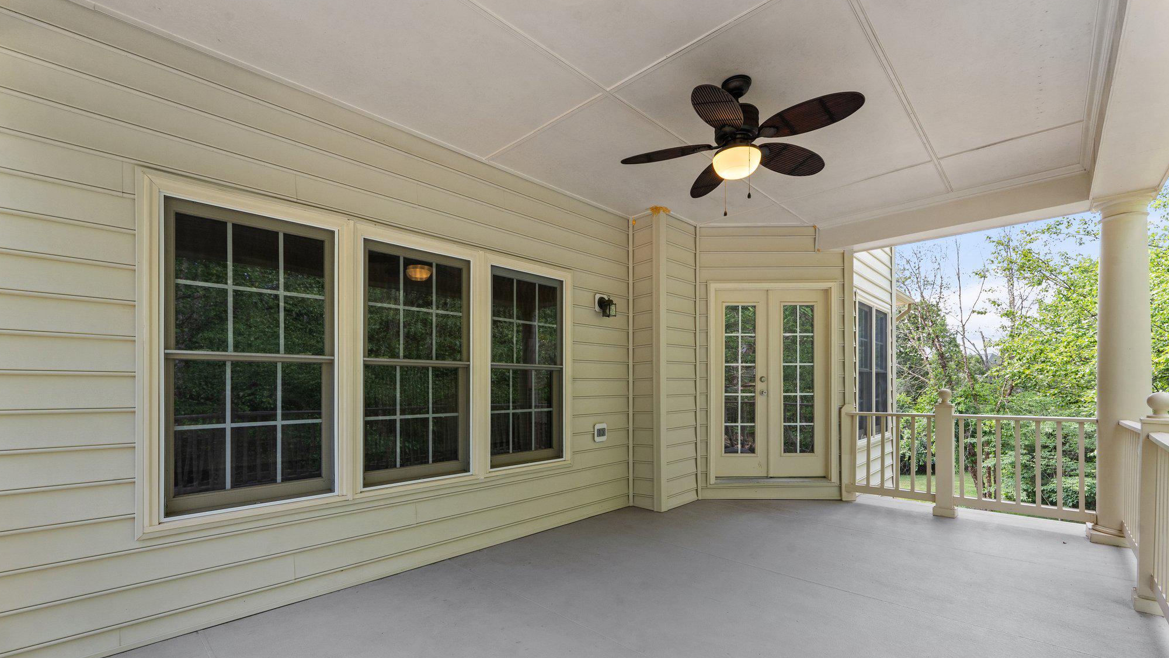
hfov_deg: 103.0
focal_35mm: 15
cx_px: 589
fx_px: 465
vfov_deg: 69.9
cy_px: 391
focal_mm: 14
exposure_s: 1/50
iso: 500
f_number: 11
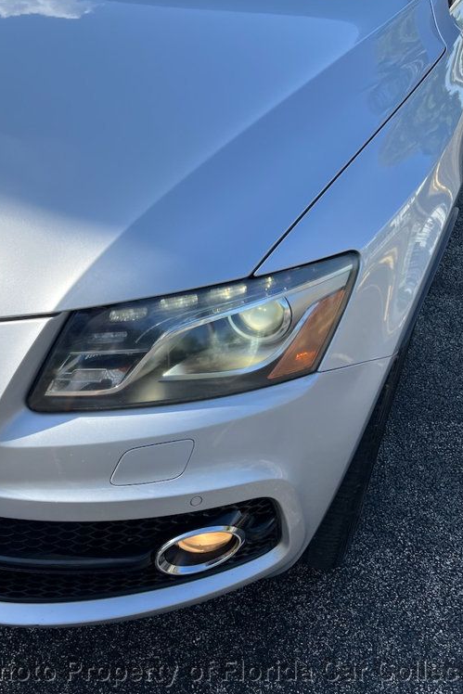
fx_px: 713
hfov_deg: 34.6
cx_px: 81
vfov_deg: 51.9
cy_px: 345
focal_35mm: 37
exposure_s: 1/3077
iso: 50
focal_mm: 5.7
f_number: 1.5
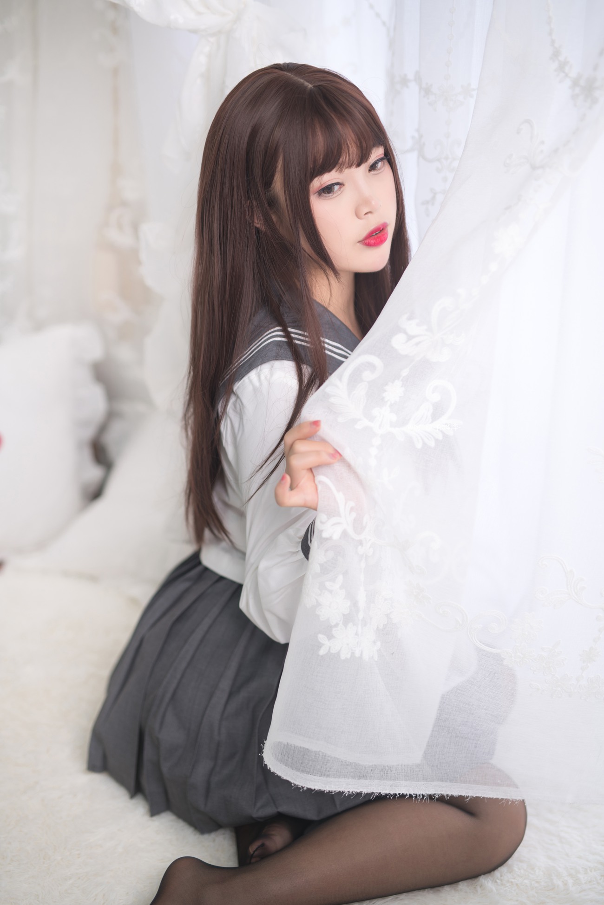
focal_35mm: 50
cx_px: 302
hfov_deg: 27.0
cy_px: 452
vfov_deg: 39.6
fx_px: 1258
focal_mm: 50
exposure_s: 1/60
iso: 100
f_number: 1.8
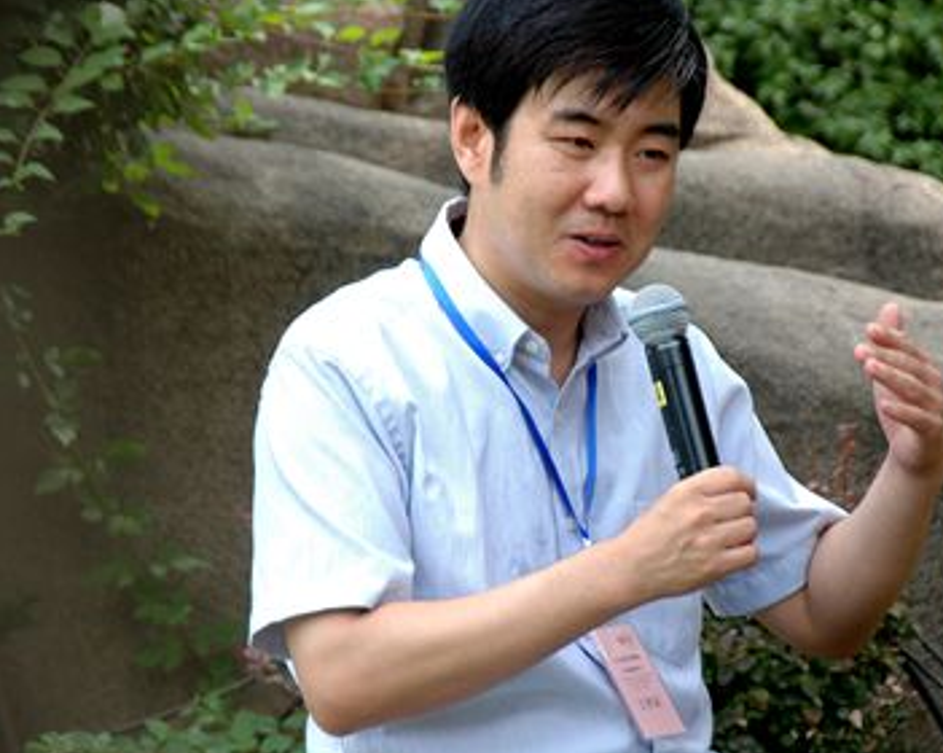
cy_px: 382
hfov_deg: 4.8
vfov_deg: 3.9
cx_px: 537
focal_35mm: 401
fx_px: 11179
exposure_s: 1/125
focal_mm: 200
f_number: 5.6
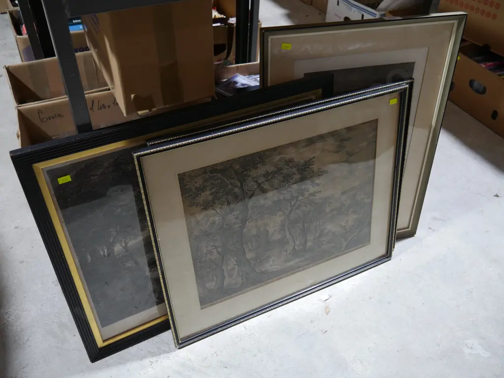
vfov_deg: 46.8
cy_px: 189
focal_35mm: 30
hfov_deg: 59.9
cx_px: 252
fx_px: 437
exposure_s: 1/60
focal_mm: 15
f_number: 3.6
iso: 400
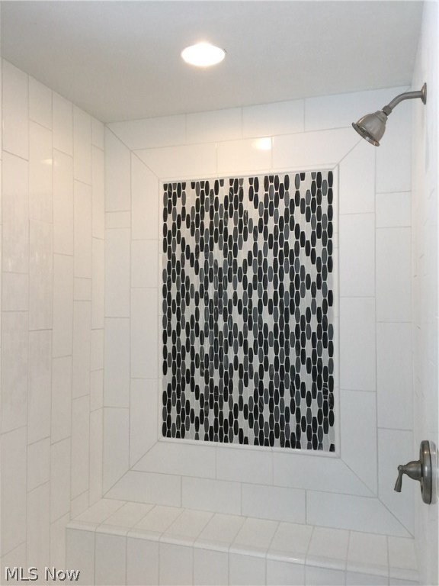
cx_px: 220
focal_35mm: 29
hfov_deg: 48.2
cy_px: 293
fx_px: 490
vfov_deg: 61.7
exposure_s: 1/30
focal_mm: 4.15
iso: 40
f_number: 2.2
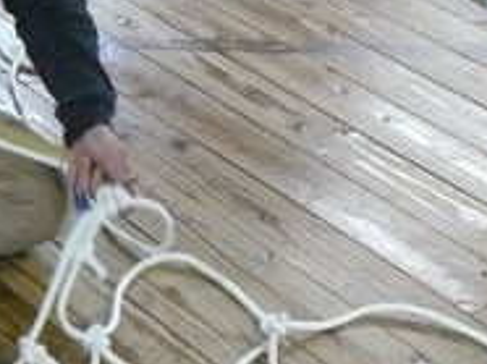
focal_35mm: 124
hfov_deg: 15.3
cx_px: -113
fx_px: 1742
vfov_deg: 11.9
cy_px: 115
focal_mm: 6
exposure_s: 1/25
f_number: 2.8
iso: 800
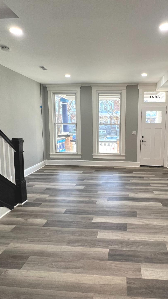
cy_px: 146
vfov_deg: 86.6
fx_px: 158
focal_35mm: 20
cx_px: 113
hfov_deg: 54.7
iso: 160
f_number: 1.8
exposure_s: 1/120
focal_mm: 1.57
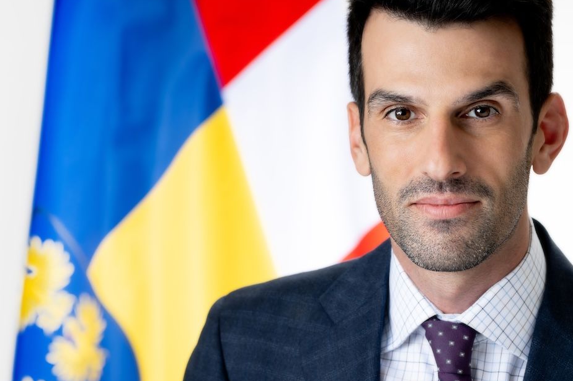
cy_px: 166
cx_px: 389
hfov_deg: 14.0
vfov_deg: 9.4
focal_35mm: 146
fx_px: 2322
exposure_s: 1/200
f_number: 5.6
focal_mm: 102
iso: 200
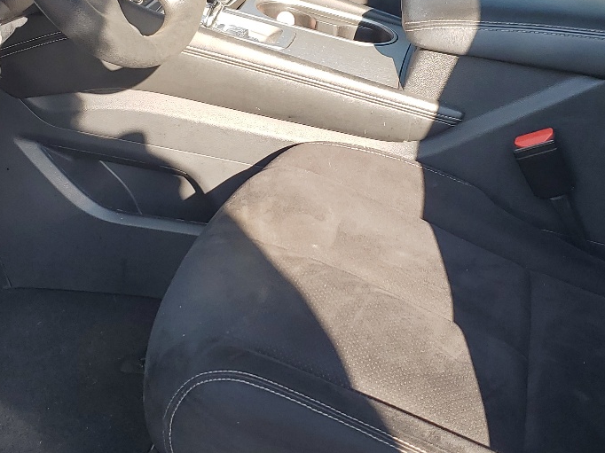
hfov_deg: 31.7
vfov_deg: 23.9
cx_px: 292
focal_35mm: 61
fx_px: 1066
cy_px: 136
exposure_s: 1/370
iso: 50
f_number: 1.5
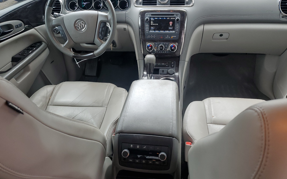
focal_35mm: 28
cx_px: 142
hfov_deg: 66.5
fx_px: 219
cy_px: 84
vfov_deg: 44.5
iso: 54
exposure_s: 1/120
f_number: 1.5
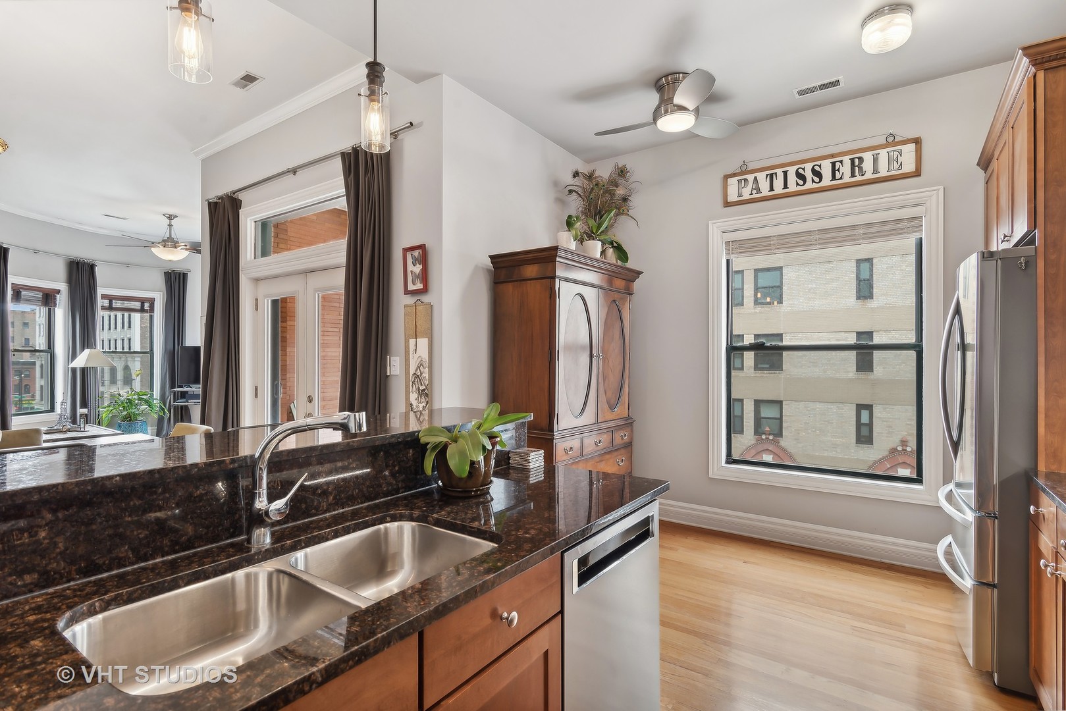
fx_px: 503
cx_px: 533
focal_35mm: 17
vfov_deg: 70.5
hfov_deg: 93.3
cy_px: 356
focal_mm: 17
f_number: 8
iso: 200
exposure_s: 1/5
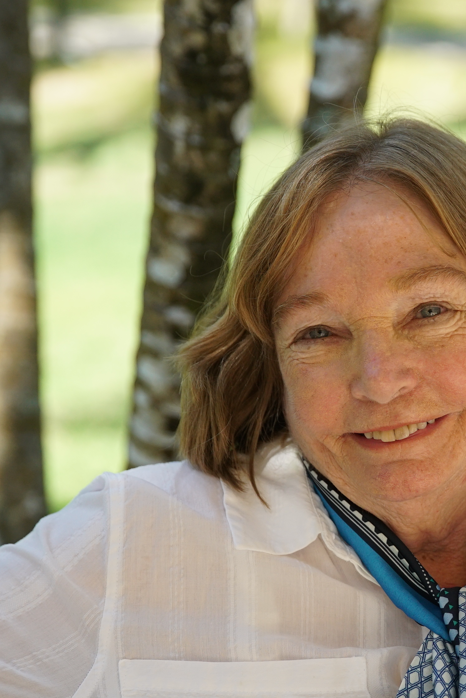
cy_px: 437
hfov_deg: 10.3
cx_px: 489
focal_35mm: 132
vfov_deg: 15.5
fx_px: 2563
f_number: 3.2
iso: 800
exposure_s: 1/3200
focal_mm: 70
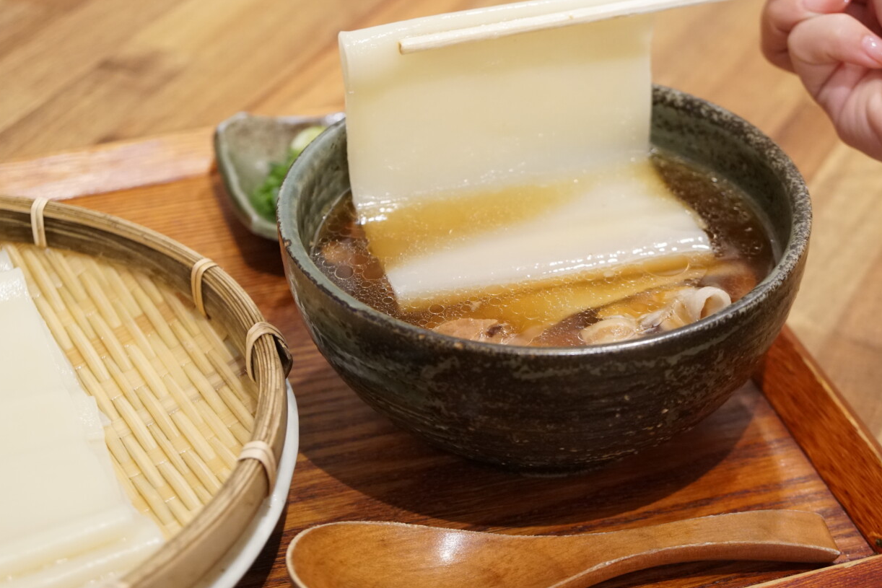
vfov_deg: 16.8
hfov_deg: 25.0
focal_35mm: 81
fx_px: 1985
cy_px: 237
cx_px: 530
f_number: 4
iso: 1600
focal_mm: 44
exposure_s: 1/80
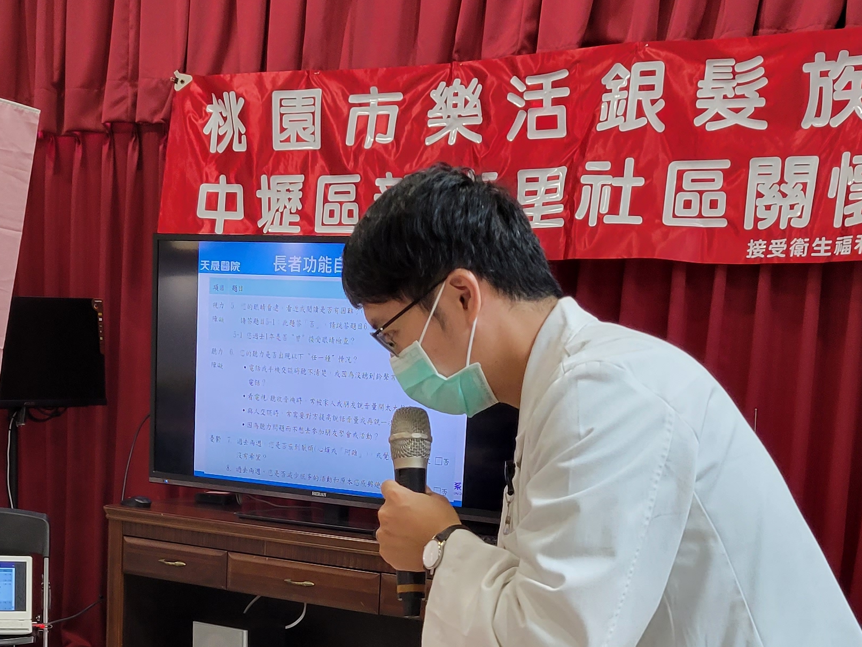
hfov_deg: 29.6
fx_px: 1619
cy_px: 606
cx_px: 277
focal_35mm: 65
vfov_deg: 22.0
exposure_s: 1/120
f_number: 1.8
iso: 160
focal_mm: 5.4
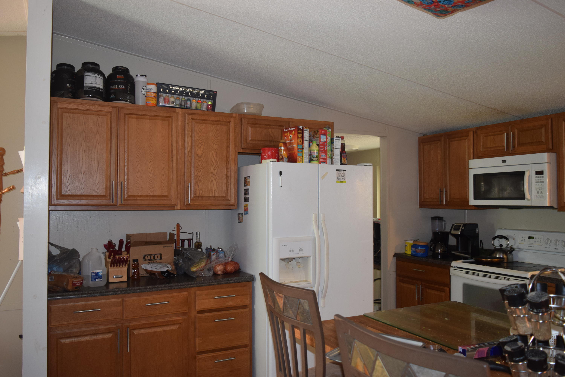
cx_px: 282
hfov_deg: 61.9
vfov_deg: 43.6
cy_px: 188
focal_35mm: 30
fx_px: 471
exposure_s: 1/60
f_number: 3.5
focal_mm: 20
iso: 1100
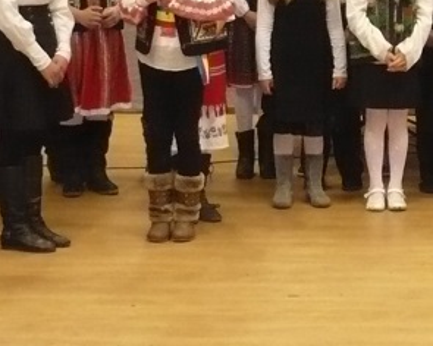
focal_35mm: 139
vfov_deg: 11.1
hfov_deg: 13.4
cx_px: 564
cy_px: 79
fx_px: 1781
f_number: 2.8
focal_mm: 5.8
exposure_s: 1/30
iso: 400
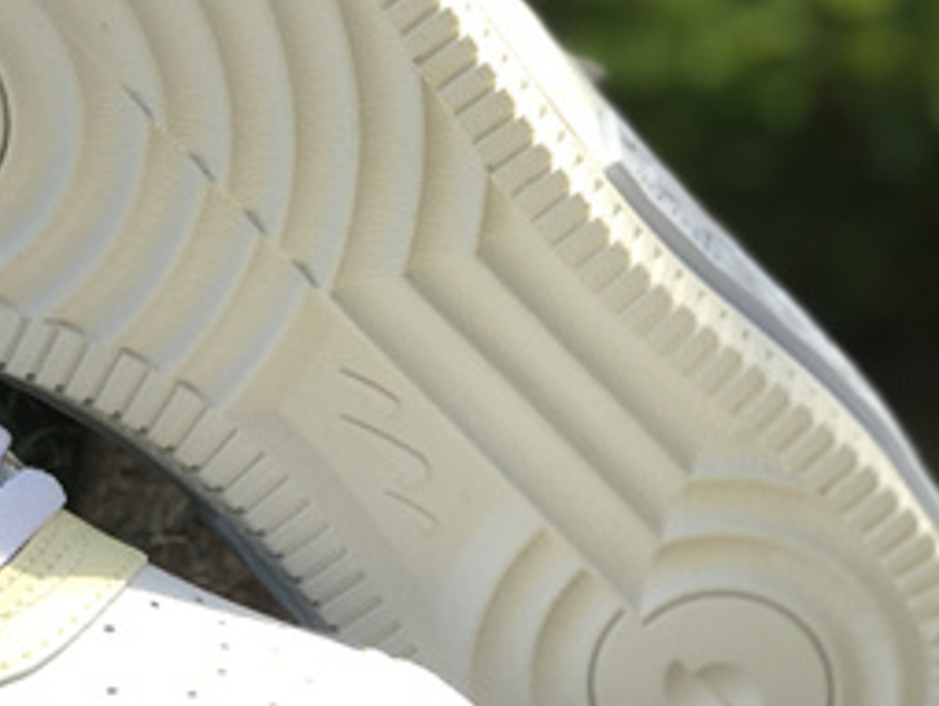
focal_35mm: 166
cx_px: -89
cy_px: 309
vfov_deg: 9.0
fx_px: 4507
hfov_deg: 11.7
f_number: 2.8
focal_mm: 6.6
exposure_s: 1/156
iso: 20
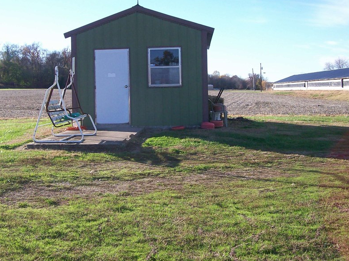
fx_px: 474
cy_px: 98
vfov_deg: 30.7
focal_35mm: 47
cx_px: 134
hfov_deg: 40.2
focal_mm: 6
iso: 80
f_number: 4.8
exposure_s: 1/289
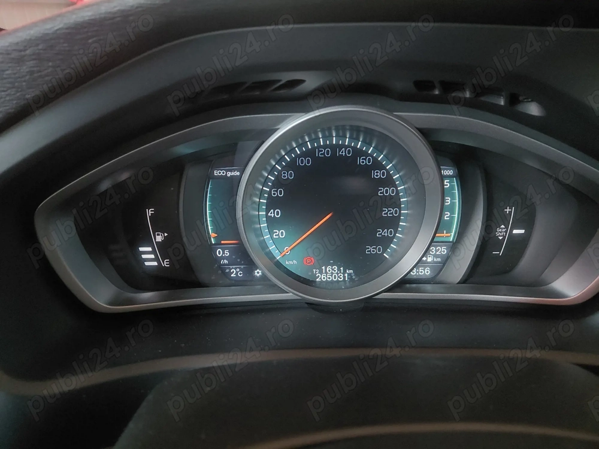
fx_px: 433
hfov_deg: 69.4
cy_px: 224
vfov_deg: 54.9
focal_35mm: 25
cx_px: 300
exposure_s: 1/24
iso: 1000
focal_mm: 4.69
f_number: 1.8
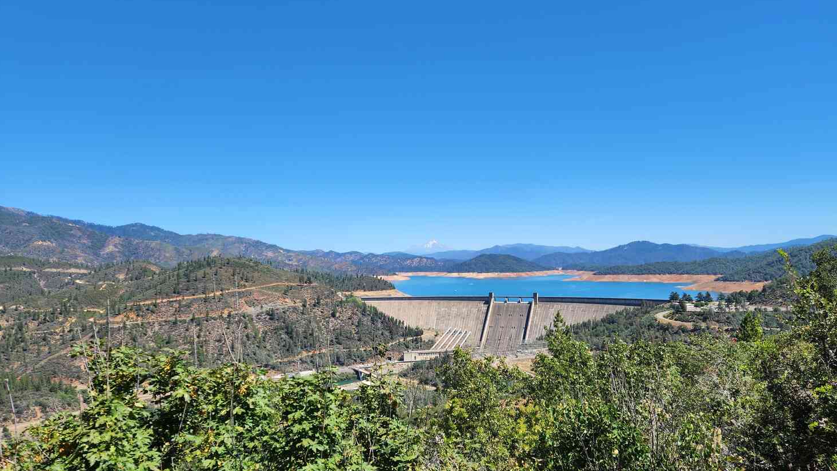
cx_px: 430
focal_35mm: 26
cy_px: 277
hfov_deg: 71.9
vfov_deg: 44.2
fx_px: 577
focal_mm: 5.4
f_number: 1.8
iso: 20
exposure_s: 1/1192
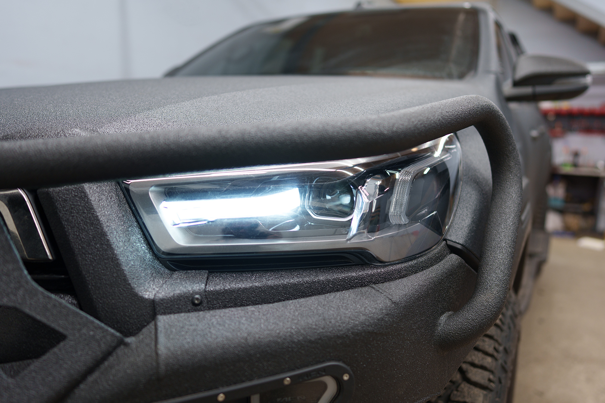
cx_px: 302
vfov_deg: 53.1
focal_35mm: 24
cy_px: 202
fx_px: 403
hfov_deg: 73.7
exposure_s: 1/60
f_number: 1.4
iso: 160
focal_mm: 24
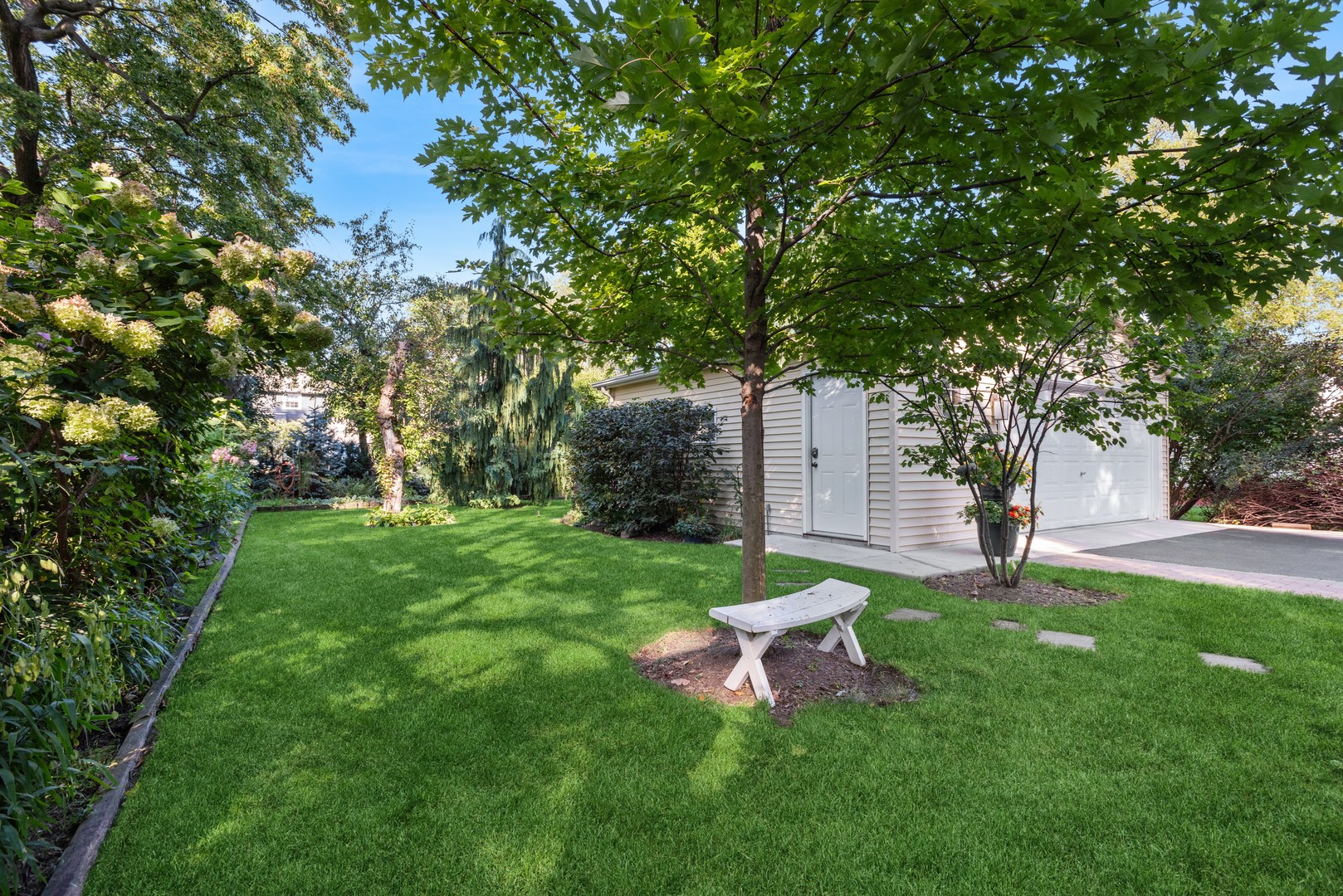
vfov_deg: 70.5
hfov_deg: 93.3
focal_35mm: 17
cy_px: 448
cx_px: 672
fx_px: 634
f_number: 8
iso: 400
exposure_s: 1/60
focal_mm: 17
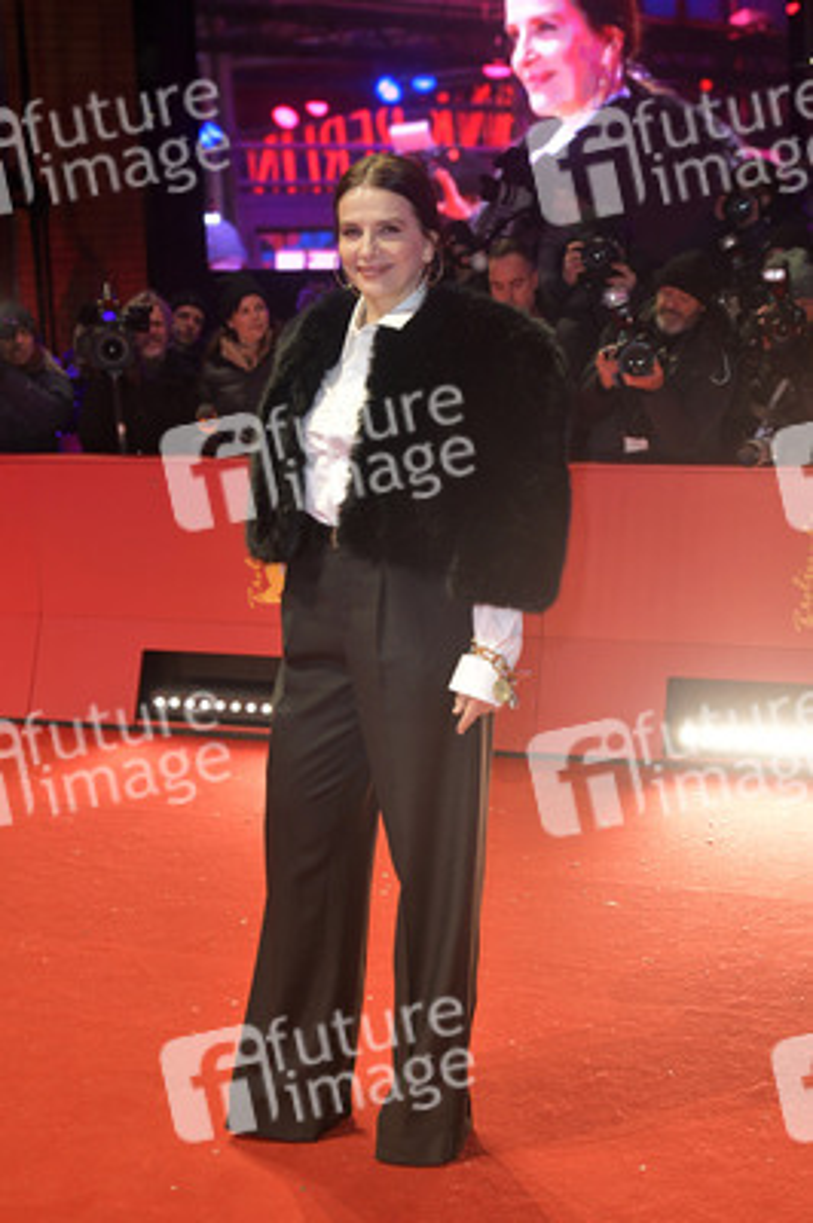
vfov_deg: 41.1
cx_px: 406
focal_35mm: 48
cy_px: 612
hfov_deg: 28.0
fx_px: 1629
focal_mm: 48
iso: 2000
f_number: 5.6
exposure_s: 1/200
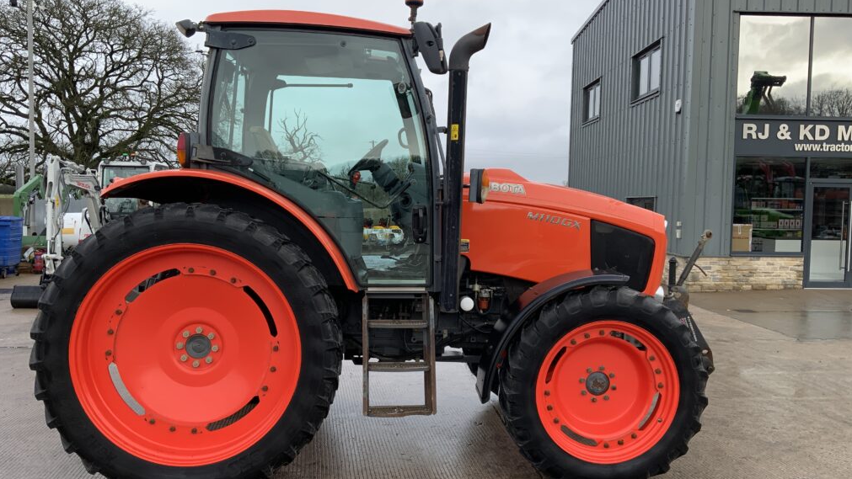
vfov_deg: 36.7
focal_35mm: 32
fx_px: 723
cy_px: 253
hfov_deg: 61.0
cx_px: 429
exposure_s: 1/277
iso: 16
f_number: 1.8
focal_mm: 3
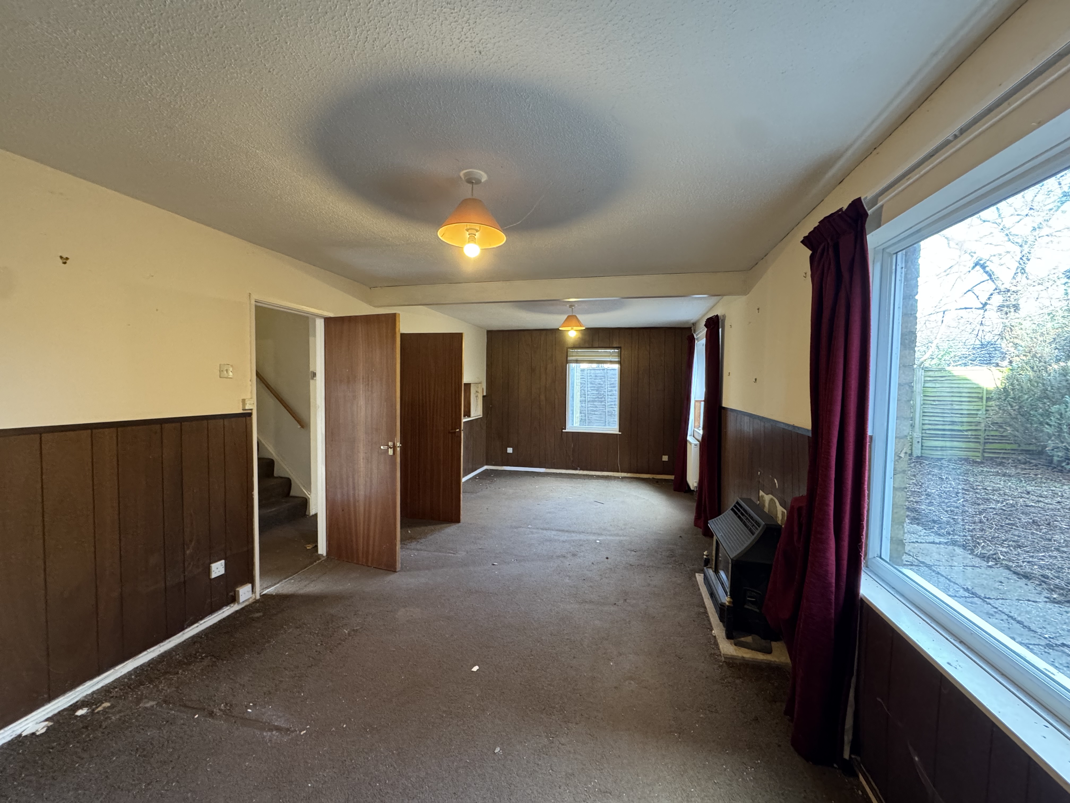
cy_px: 402
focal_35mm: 14
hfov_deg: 102.1
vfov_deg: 85.7
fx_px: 433
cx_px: 535
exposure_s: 1/50
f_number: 2.2
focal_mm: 2.22
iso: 400
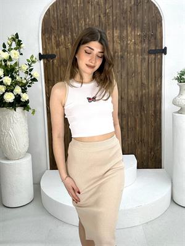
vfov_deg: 60.0
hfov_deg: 46.8
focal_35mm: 30
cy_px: 123
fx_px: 214
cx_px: 92
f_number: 1.9
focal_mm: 2.69
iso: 32
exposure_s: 1/100
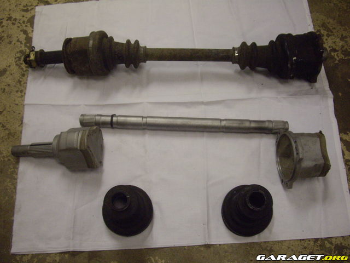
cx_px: 175
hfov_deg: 49.0
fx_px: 384
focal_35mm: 38
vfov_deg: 37.7
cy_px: 132
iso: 400
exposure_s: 1/40
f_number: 5.6
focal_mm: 7.9
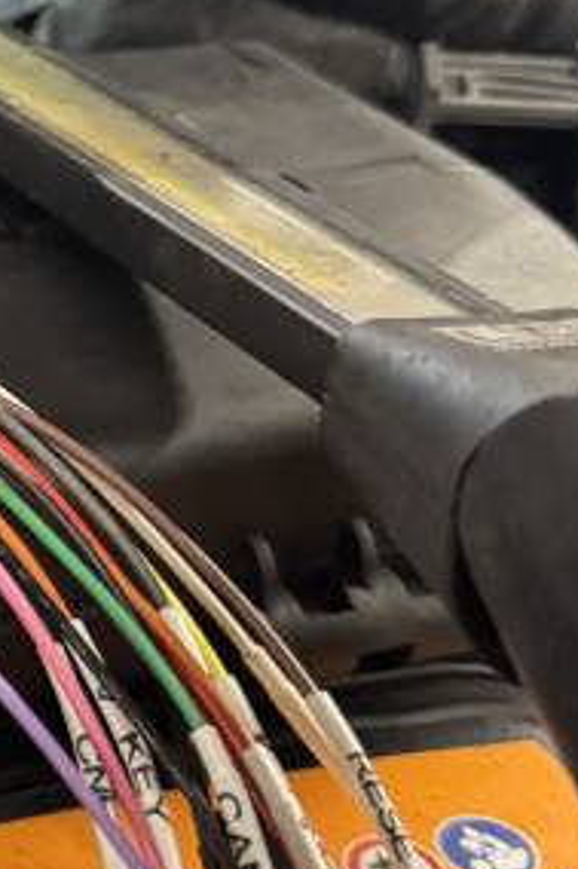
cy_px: 278
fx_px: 2170
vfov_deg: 22.5
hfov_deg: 13.6
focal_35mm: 90
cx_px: -456
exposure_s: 1/52
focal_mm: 6.76
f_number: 1.78
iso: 800
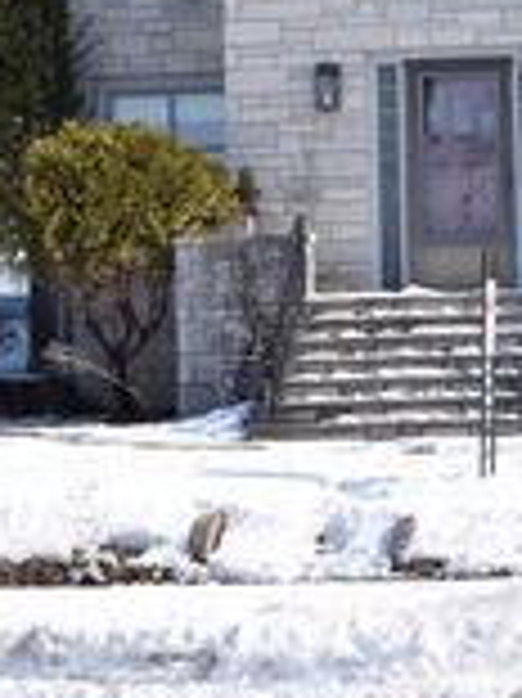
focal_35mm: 145
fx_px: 2910
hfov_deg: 10.1
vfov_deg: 13.6
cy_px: 110
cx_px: 612
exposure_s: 1/320
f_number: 9
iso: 200
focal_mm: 31
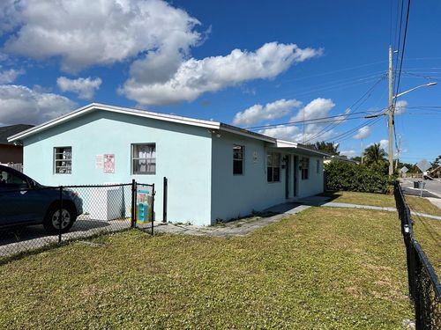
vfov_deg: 53.1
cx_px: 220
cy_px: 165
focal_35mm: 26
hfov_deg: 67.3
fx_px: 331
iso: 50
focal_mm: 5.7
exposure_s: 1/10309
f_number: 1.5
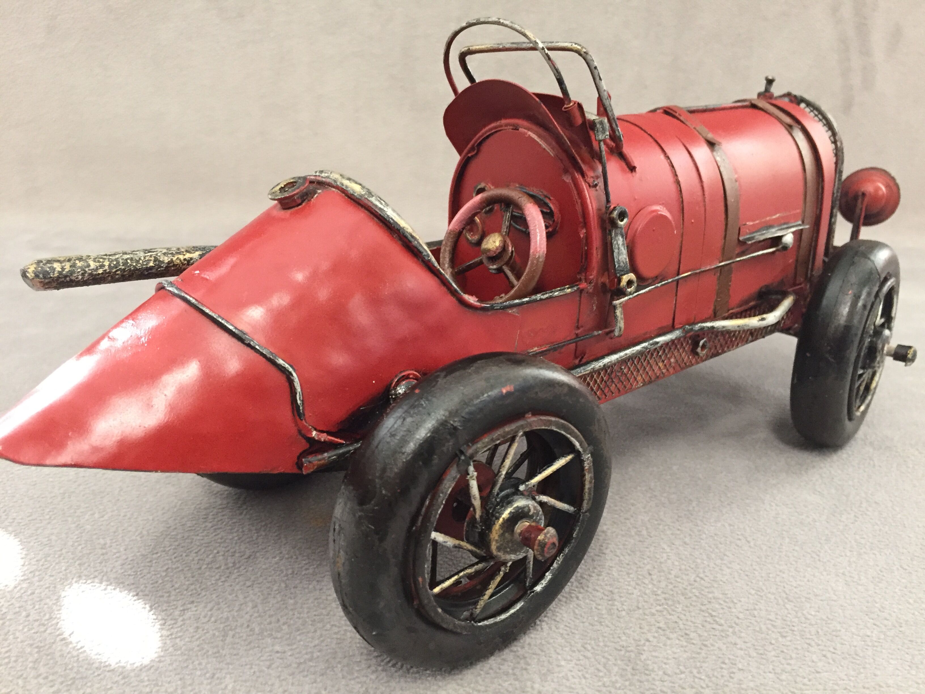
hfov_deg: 61.7
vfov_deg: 48.2
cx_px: 462
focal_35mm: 29
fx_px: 775
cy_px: 347
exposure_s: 1/33
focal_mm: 4.15
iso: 320
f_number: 2.2
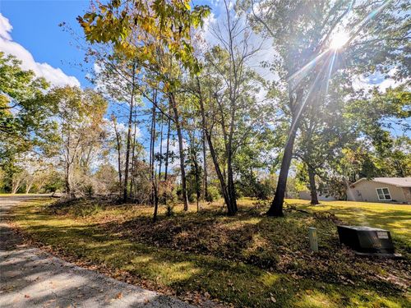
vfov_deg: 89.9
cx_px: 206
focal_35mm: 13
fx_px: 154
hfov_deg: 106.2
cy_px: 154
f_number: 2.2
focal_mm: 1.54
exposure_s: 1/1912
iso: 29
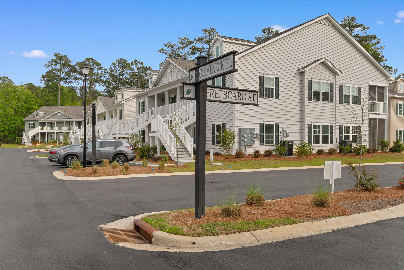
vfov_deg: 43.6
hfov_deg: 61.9
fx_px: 337
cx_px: 202
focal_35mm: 30
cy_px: 135
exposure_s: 1/100
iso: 100
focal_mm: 20
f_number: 5.6
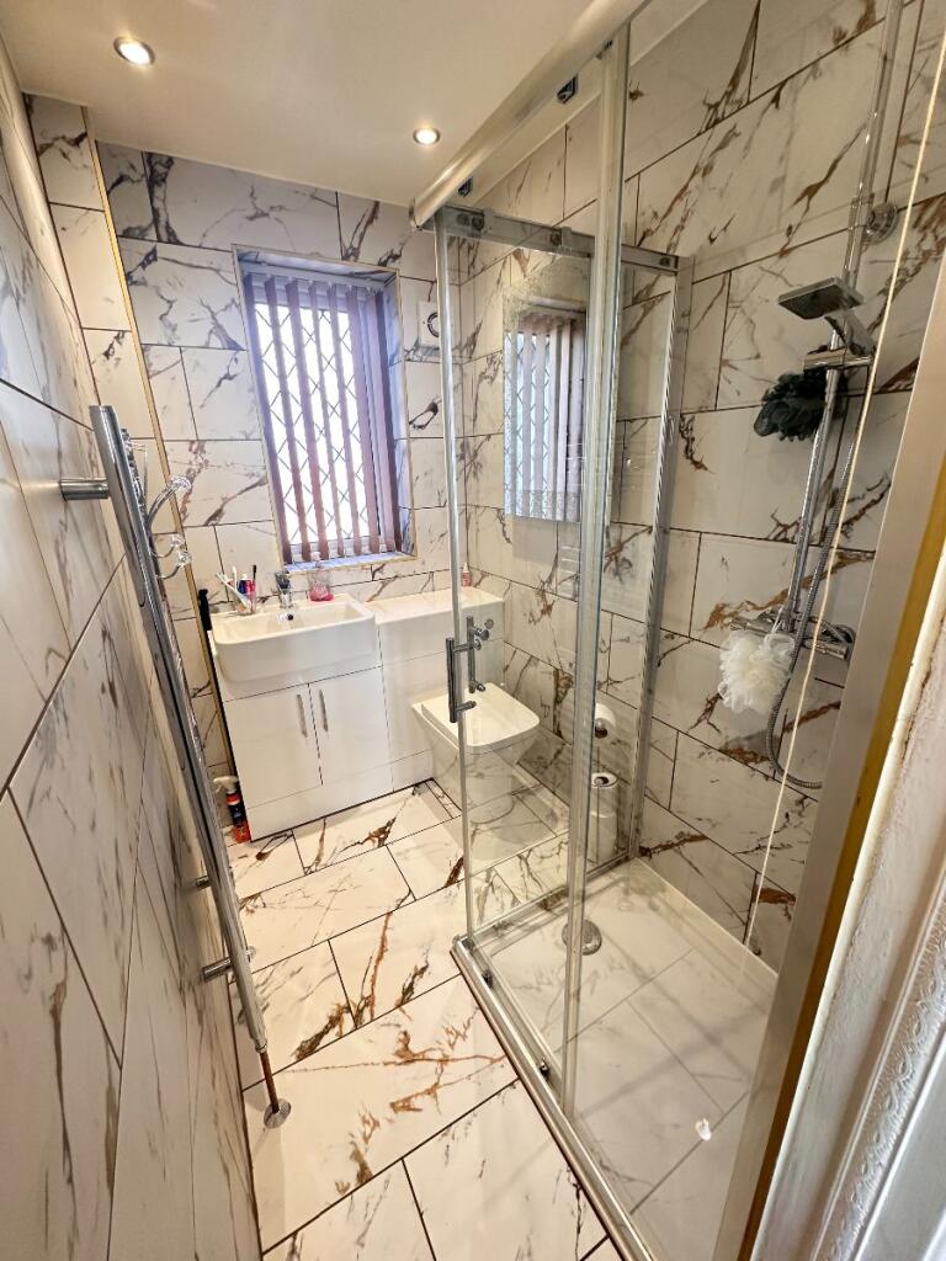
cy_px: 630
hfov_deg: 85.7
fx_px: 510
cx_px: 473
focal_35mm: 14
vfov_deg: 102.1
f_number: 2.2
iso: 200
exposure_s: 1/100
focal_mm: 2.22
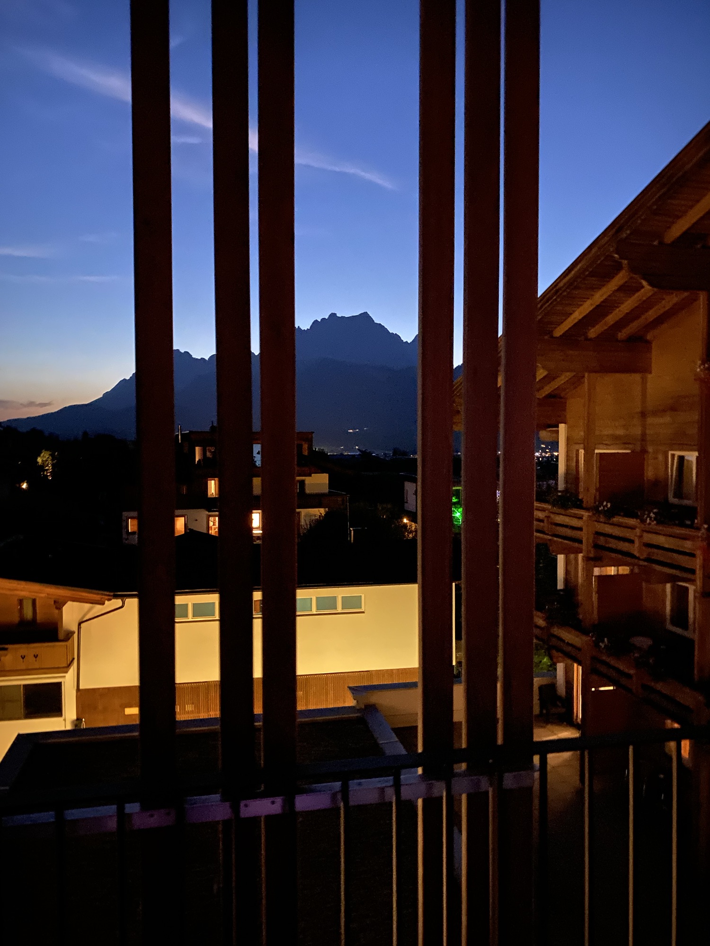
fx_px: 711
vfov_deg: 67.3
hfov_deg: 53.1
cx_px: 355
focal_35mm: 26
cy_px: 473
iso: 1000
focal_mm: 4.25
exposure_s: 1/2
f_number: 1.8
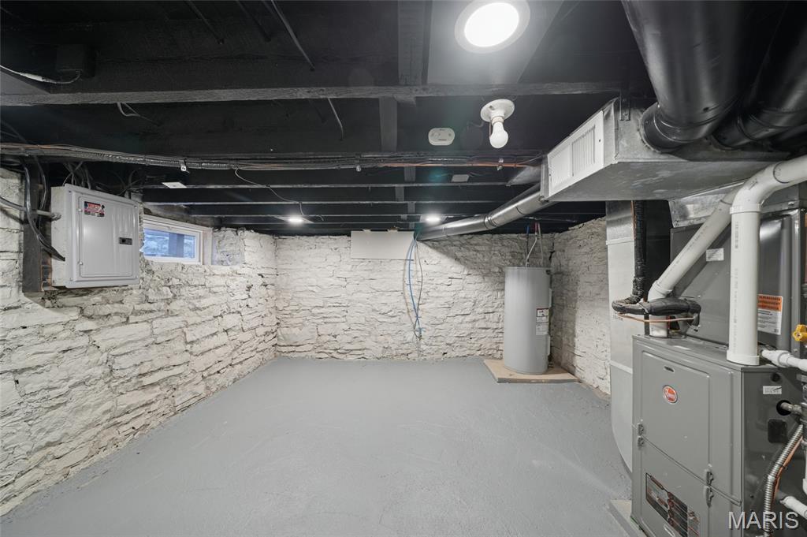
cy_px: 268
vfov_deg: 89.9
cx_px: 404
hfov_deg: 112.7
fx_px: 269
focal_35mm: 12
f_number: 8
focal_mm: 12
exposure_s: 1/5
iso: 400
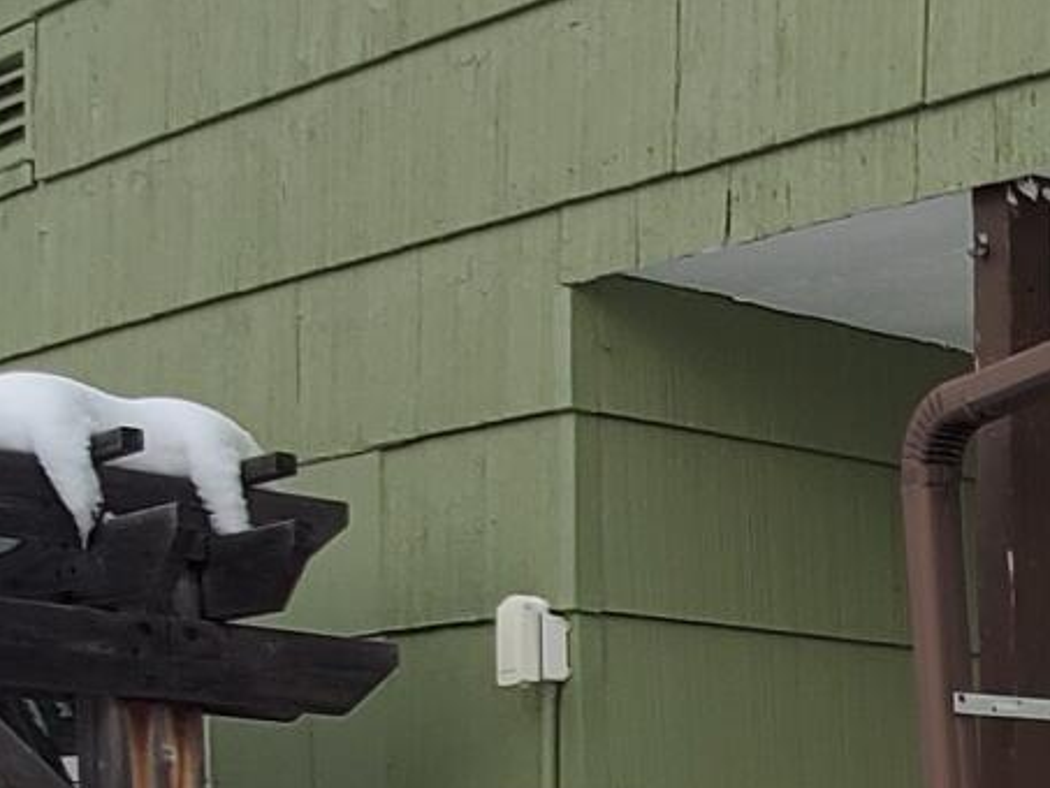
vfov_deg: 15.6
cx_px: 1750
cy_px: 1231
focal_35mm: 86
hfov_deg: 18.8
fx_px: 2609
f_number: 2.2
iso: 50
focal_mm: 1.8
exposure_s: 1/550
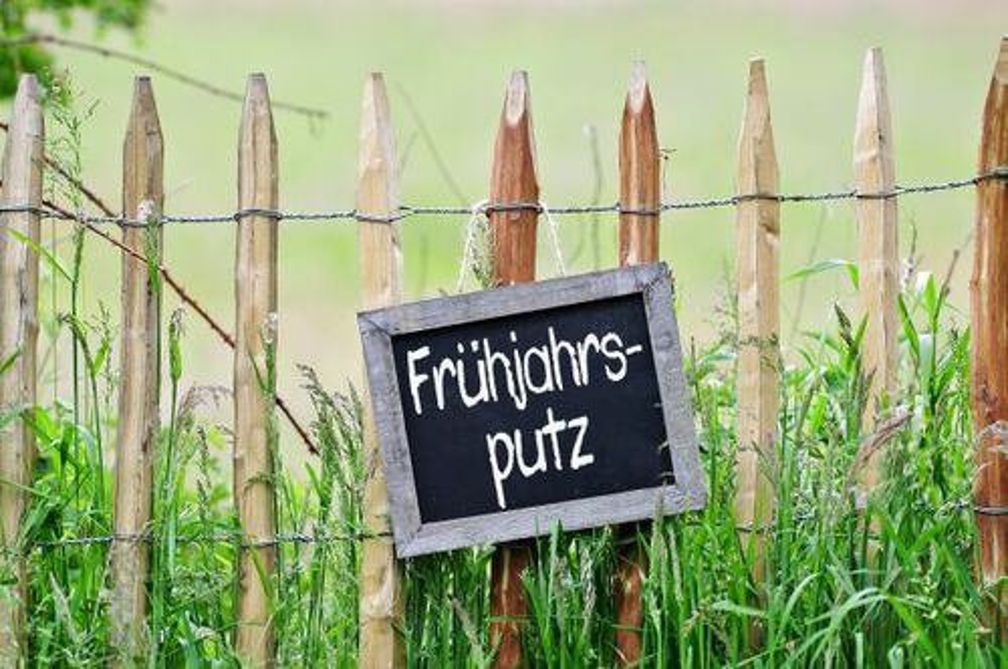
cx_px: 504
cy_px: 334
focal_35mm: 218
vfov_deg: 6.3
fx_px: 6082
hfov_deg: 9.5
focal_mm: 145
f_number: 2.8
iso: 100
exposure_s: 1/200
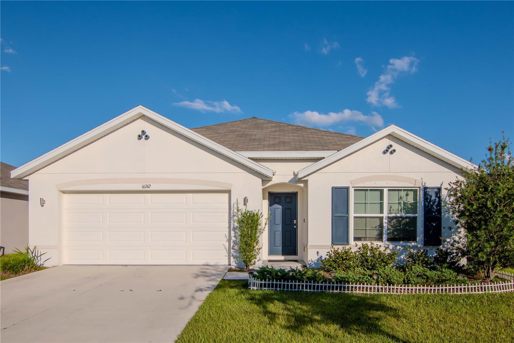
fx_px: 321
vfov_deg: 56.1
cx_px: 257
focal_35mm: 22
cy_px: 172
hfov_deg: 77.3
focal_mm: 15
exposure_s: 1/1600
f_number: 13
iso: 640
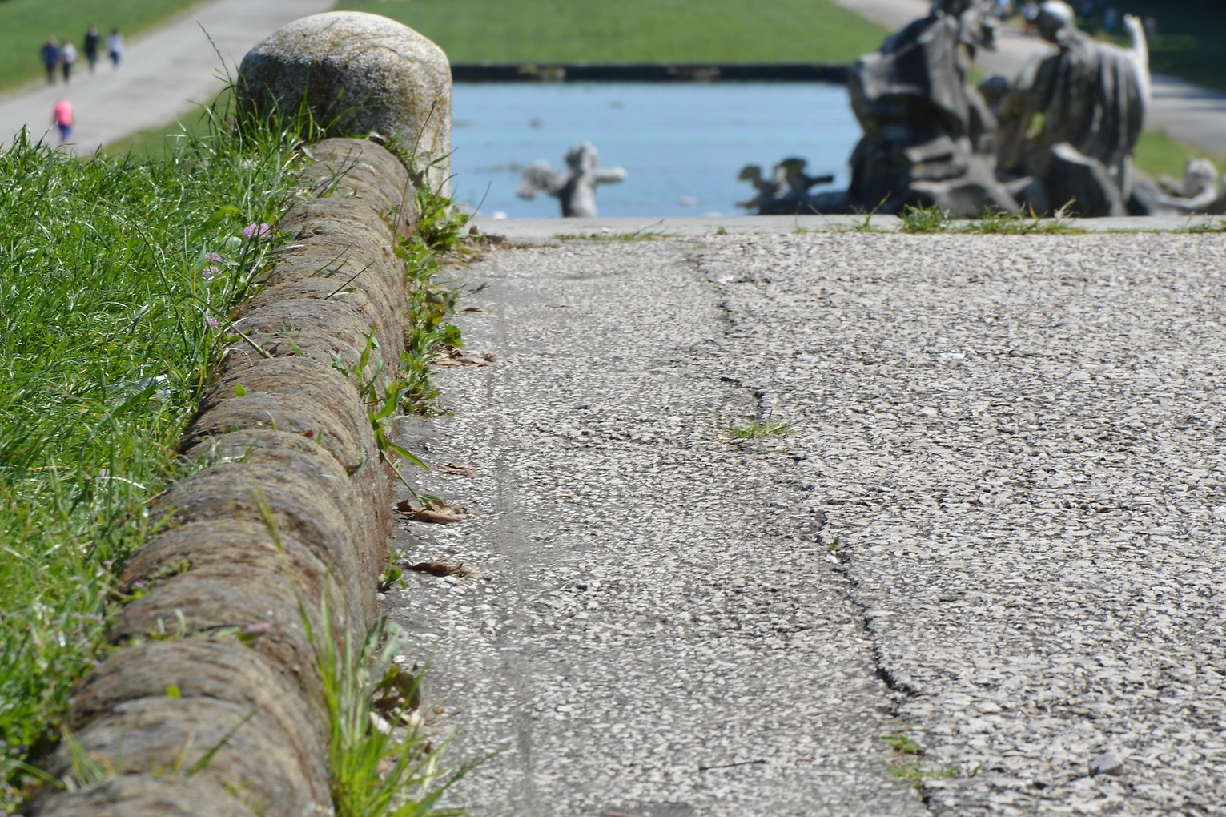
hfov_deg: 8.3
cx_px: 622
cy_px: 218
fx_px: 8402
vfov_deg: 5.6
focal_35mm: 247
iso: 100
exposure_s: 1/200
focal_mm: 105
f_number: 10
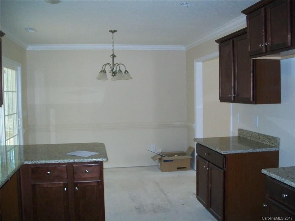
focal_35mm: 36
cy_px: 110
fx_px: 307
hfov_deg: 51.4
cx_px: 148
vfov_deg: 39.7
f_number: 2.7
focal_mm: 6
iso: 160
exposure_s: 1/60
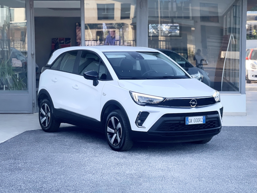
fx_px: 475
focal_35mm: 64
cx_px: 128
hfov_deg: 30.3
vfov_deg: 22.9
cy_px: 96
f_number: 2.2
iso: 32
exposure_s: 1/121
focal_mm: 7.5
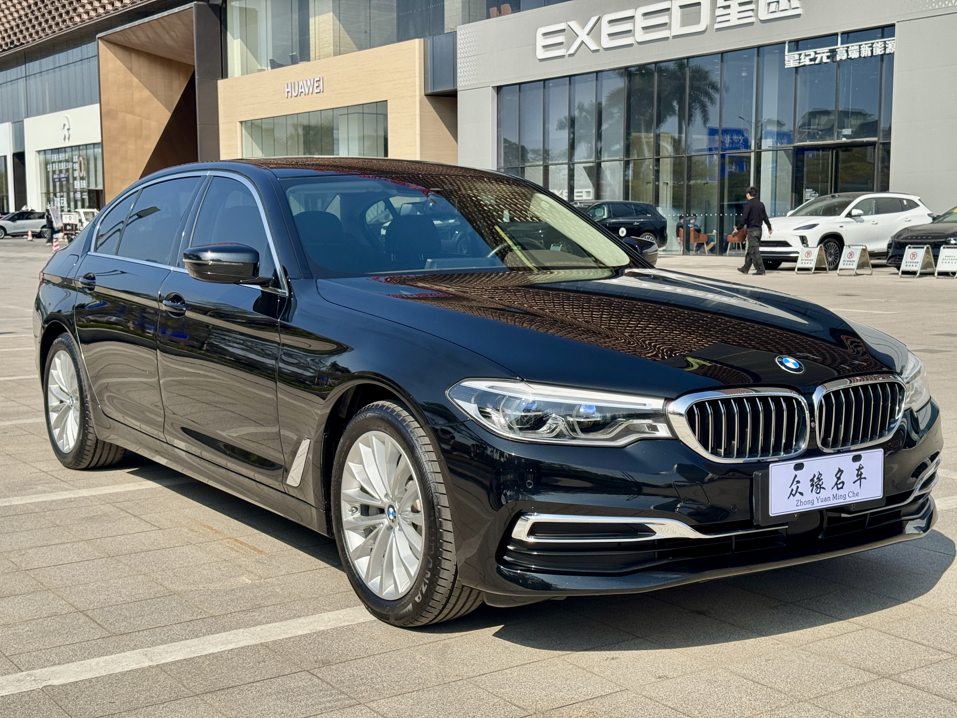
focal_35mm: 48
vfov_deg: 30.3
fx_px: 1327
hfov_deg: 39.7
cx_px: 478
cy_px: 359
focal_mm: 6.76
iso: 64
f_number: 1.78
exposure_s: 1/3425
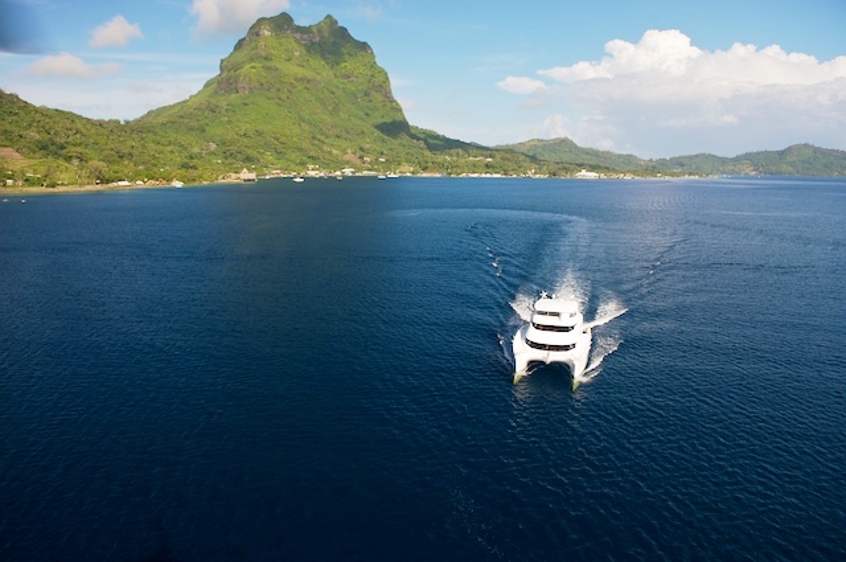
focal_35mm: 27
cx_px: 423
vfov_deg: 47.8
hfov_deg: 67.4
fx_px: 634
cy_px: 281
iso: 200
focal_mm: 27
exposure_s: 1/320
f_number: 4.5
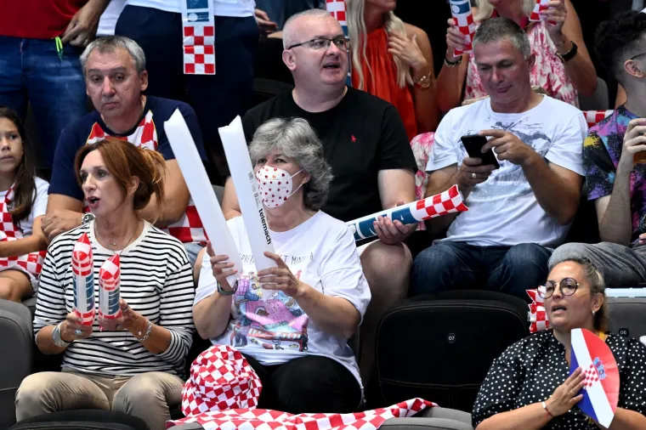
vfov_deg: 3.4
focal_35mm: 400
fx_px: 7174
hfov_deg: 5.2
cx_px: 323
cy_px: 215
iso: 5000
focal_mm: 400
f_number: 4
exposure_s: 1/400
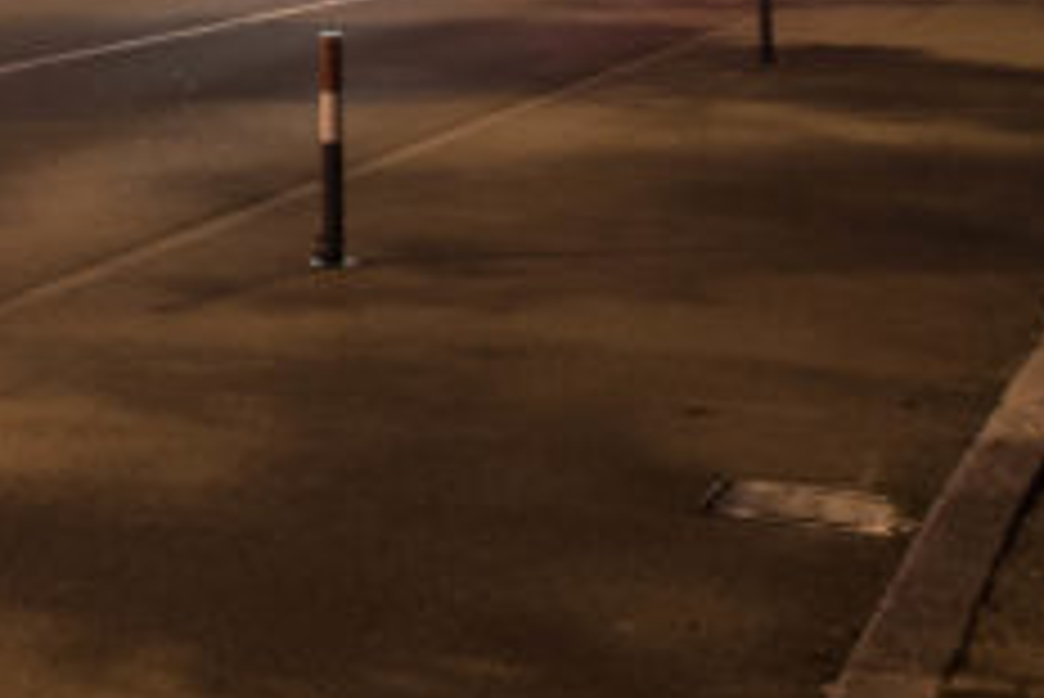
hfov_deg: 14.6
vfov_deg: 12.3
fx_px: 3076
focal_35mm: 106
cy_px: -333
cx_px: -1238
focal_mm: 24
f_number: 14
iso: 640
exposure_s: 6
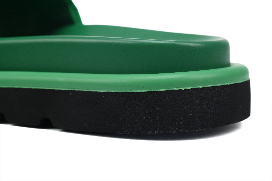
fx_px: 620
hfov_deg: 24.8
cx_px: 136
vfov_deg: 16.7
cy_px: 90
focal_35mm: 82
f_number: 11
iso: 800
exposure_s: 1/100
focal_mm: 82
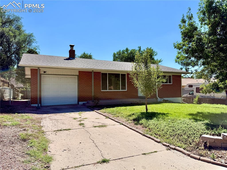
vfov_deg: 56.8
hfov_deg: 71.6
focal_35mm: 24
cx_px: 114
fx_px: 157
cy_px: 85
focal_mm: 6.76
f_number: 1.78
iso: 80
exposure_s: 1/6173
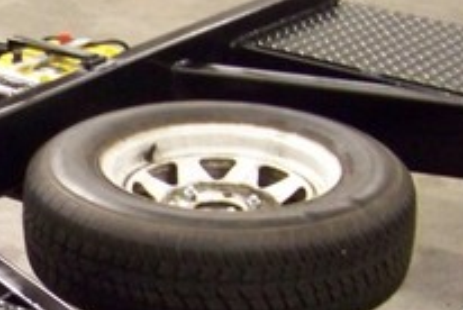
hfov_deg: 15.9
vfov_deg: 10.8
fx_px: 1636
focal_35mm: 127
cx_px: 58
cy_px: 298
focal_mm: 5.85
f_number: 2.8
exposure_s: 1/20
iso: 400
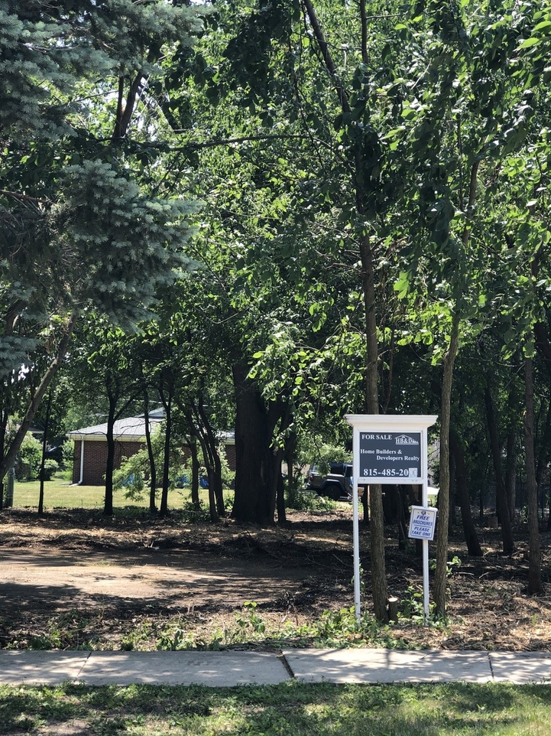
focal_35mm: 64
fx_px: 1359
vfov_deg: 30.3
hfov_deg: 22.9
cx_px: 305
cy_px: 344
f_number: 2.8
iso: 20
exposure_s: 1/186
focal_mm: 6.6
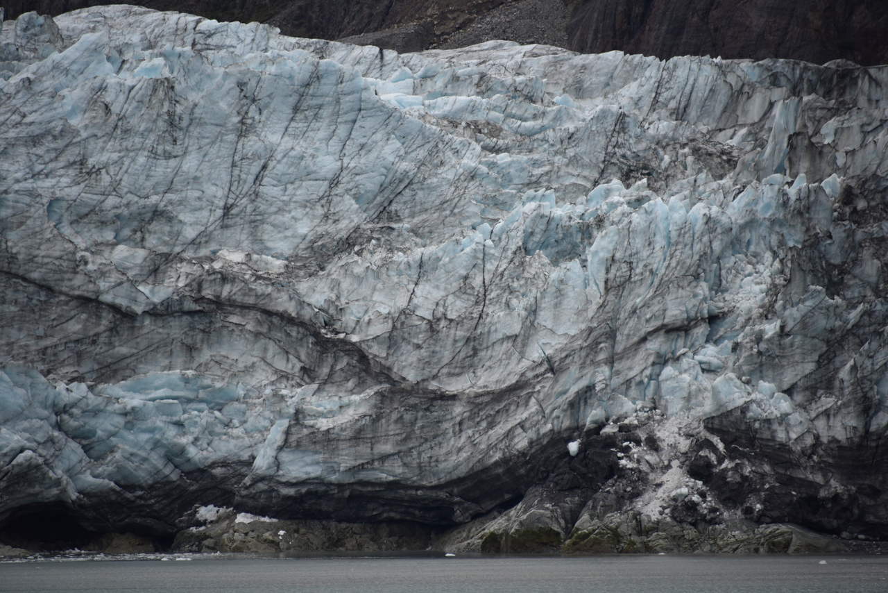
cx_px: 444
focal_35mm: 250
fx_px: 6168
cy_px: 296
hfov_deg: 8.2
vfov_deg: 5.5
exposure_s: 1/500
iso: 280
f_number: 5.6
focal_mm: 250
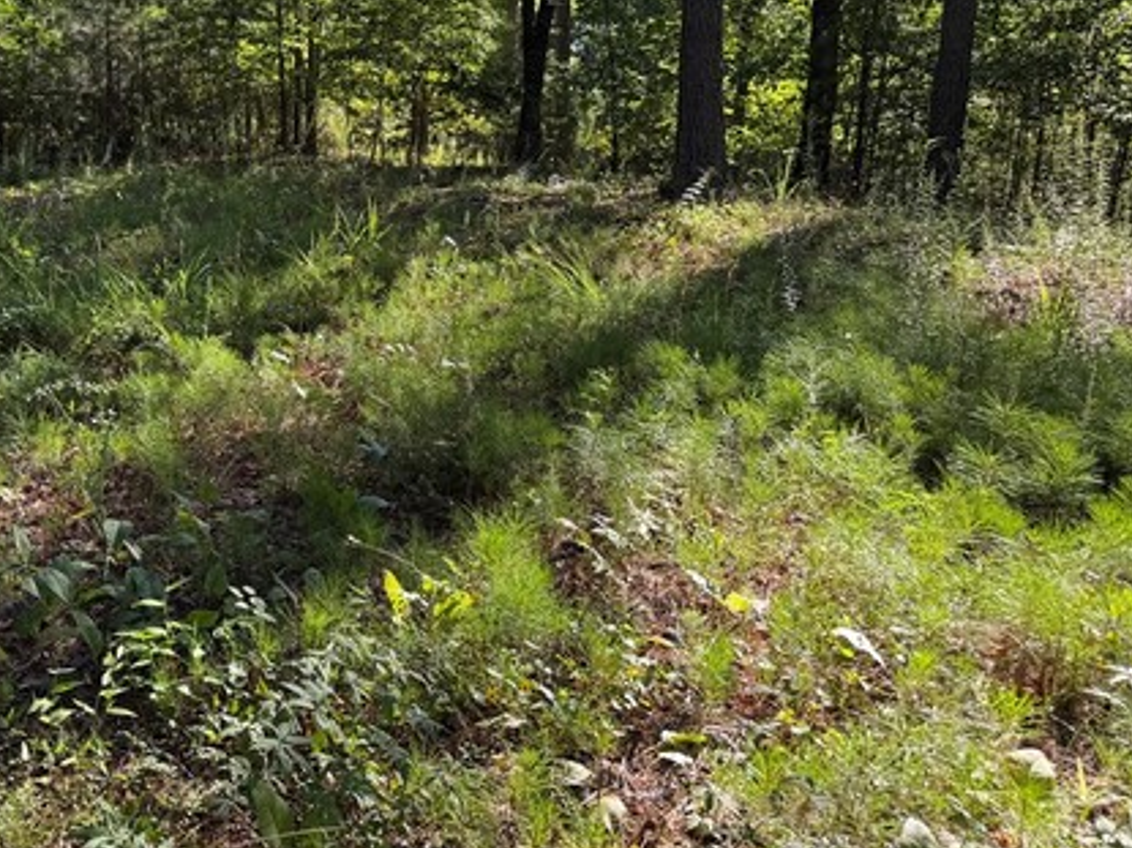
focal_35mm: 37
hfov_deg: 48.6
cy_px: 213
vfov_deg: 37.7
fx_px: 1210
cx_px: 311
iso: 80
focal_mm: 6.76
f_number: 1.78
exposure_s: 1/425
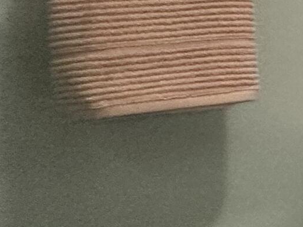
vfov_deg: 17.1
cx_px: 873
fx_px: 709
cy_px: -74
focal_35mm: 81
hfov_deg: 12.1
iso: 320
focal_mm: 2.22
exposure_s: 1/60
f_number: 2.2
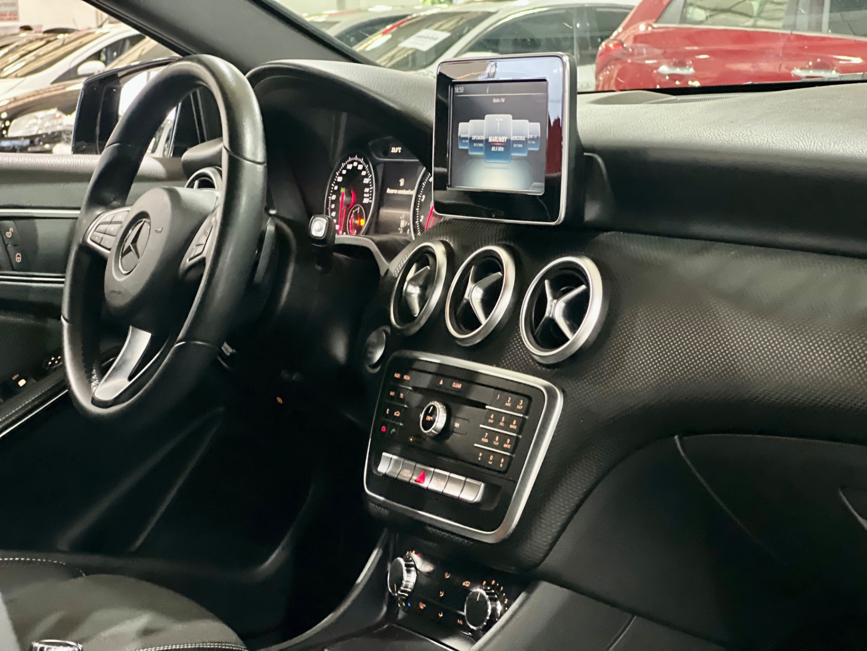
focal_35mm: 77
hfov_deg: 25.3
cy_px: 326
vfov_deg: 19.1
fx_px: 1929
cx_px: 434
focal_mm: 9
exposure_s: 1/15
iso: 1000
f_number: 2.8
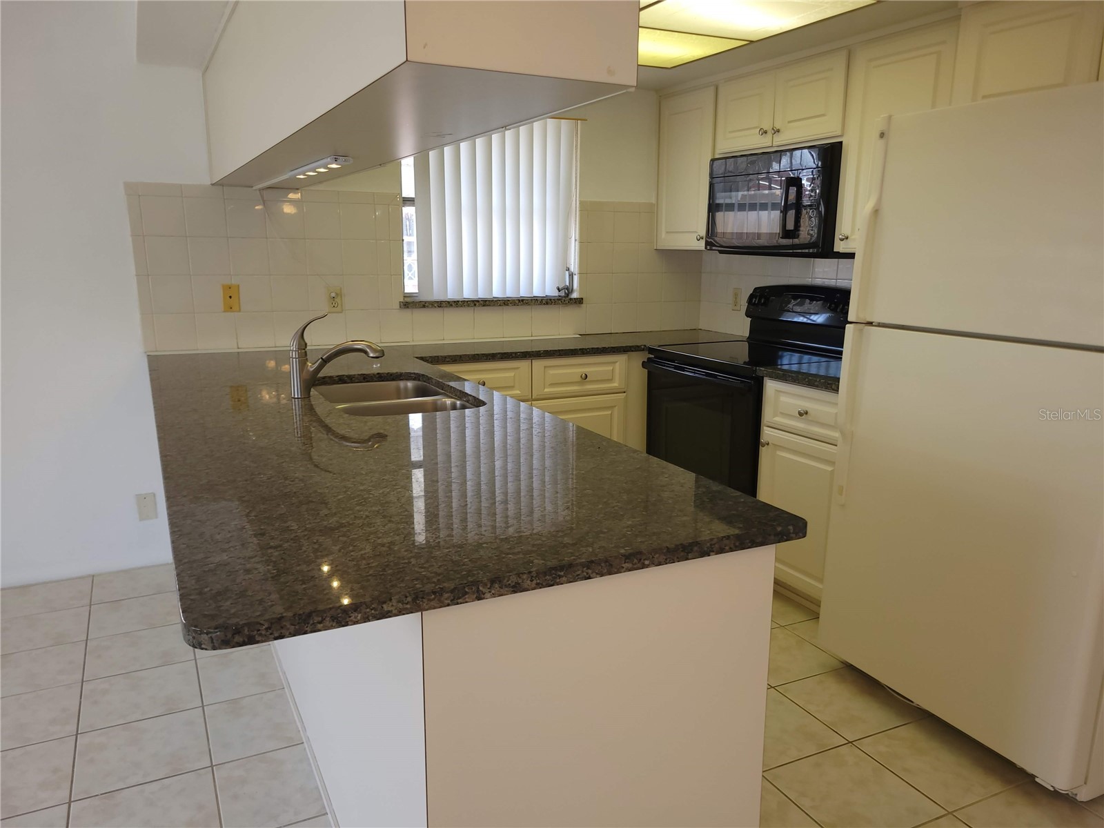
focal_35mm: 26
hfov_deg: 67.3
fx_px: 829
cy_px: 414
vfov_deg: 53.1
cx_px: 552
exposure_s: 1/60
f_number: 1.8
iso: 64
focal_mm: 5.4
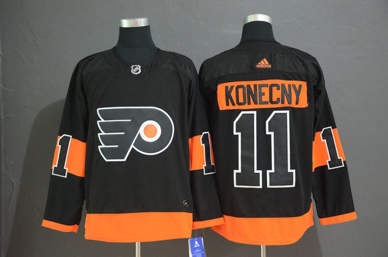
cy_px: 128
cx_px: 194
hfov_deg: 33.5
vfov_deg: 22.5
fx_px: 645
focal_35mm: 60
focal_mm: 40
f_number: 4.5
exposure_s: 1/20
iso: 4000
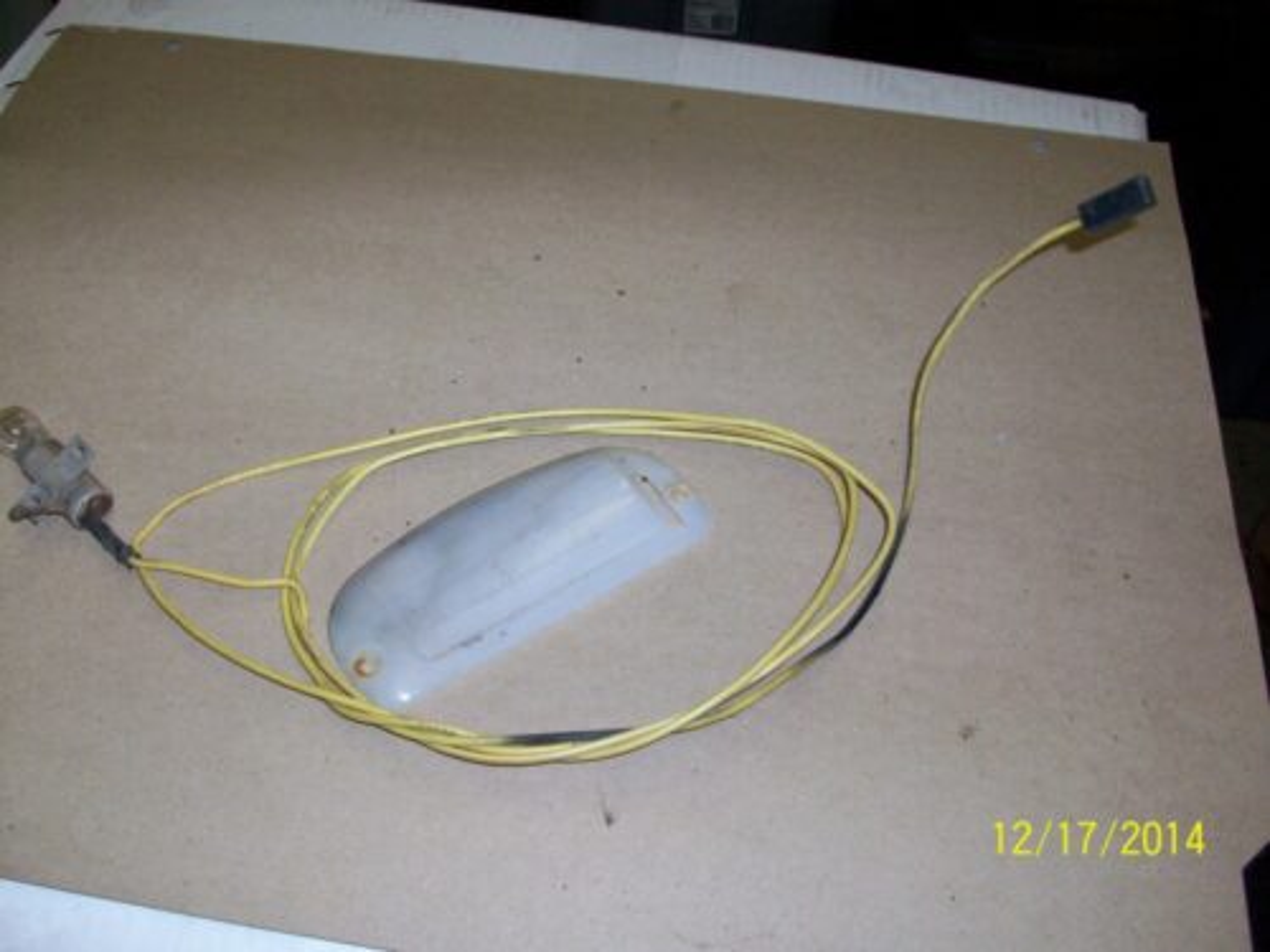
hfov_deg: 54.0
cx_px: 635
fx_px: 1247
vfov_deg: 41.8
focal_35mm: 34
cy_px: 476
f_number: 2.8
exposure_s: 1/60
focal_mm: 5.7
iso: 160
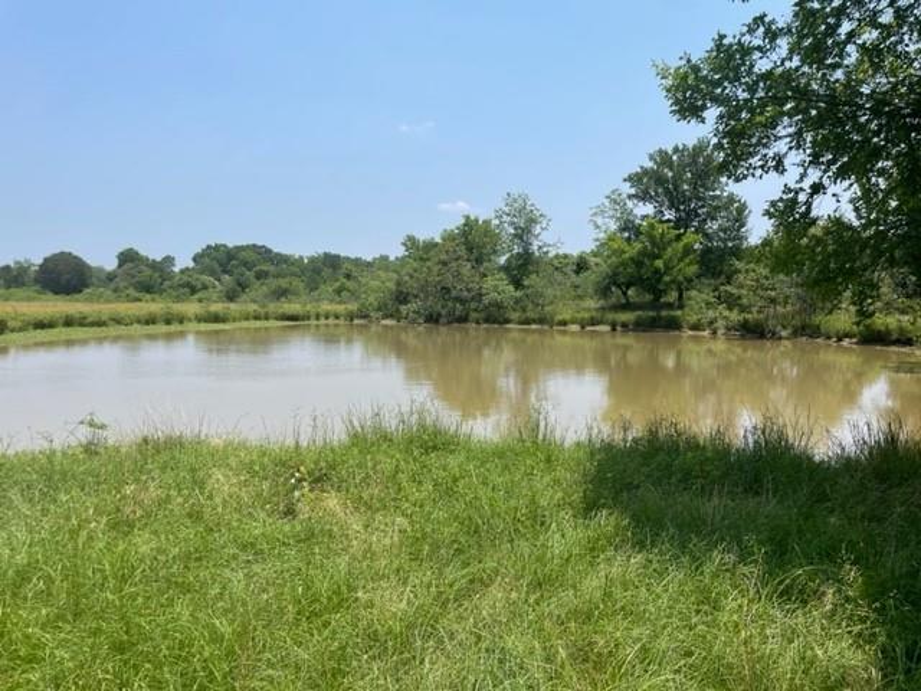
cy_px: 346
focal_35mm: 26
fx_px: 692
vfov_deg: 53.1
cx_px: 460
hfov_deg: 67.3
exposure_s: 1/4000
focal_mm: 4.2
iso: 32
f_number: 1.6
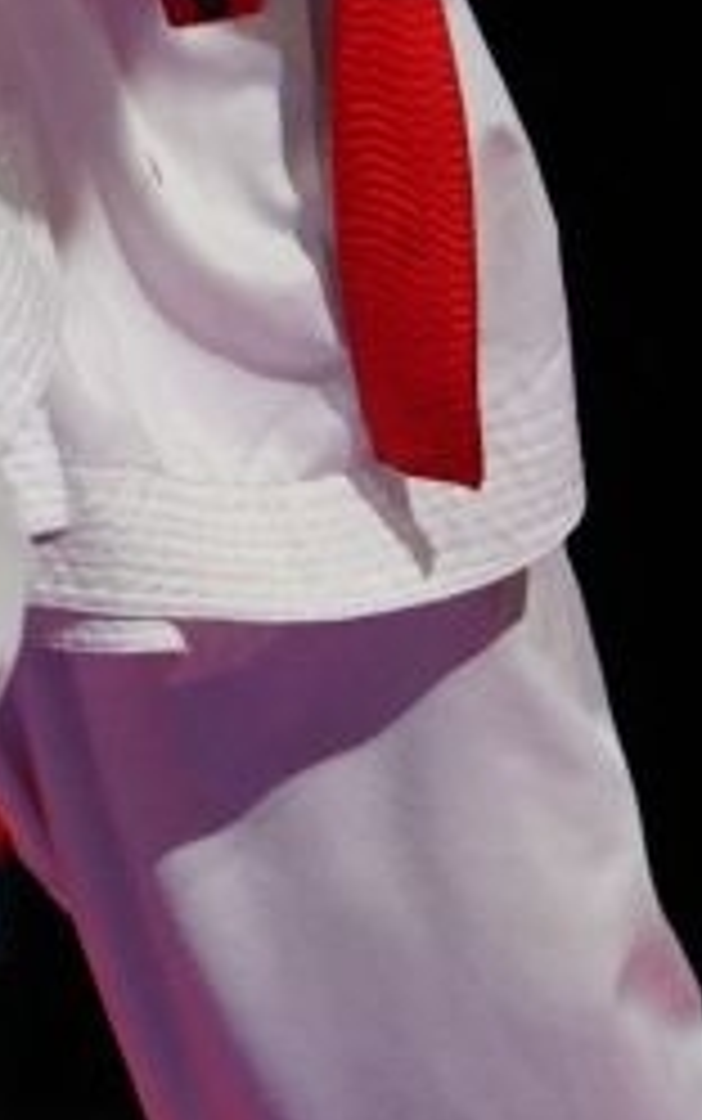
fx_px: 44981
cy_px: -850
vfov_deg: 1.4
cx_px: -1296
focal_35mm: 1472
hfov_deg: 0.9
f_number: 2.8
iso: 2500
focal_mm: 200
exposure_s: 1/1000
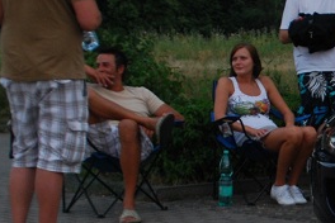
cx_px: 453
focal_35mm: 148
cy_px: 170
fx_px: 1377
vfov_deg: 9.3
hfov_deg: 13.3
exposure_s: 1/125
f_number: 4.5
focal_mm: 26
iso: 400
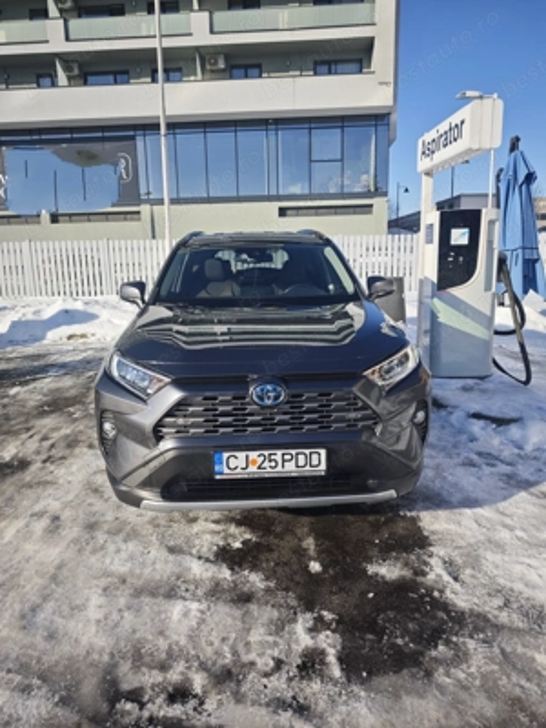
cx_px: 273
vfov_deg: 73.9
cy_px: 364
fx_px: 484
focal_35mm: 23
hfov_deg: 58.9
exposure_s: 1/1997
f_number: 1.62
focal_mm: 6.55
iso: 50
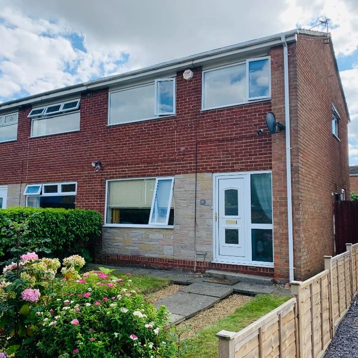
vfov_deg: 52.5
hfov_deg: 52.5
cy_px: 178
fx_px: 363
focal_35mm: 31
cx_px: 182
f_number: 1.8
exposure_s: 1/1149
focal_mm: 4.25
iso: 25
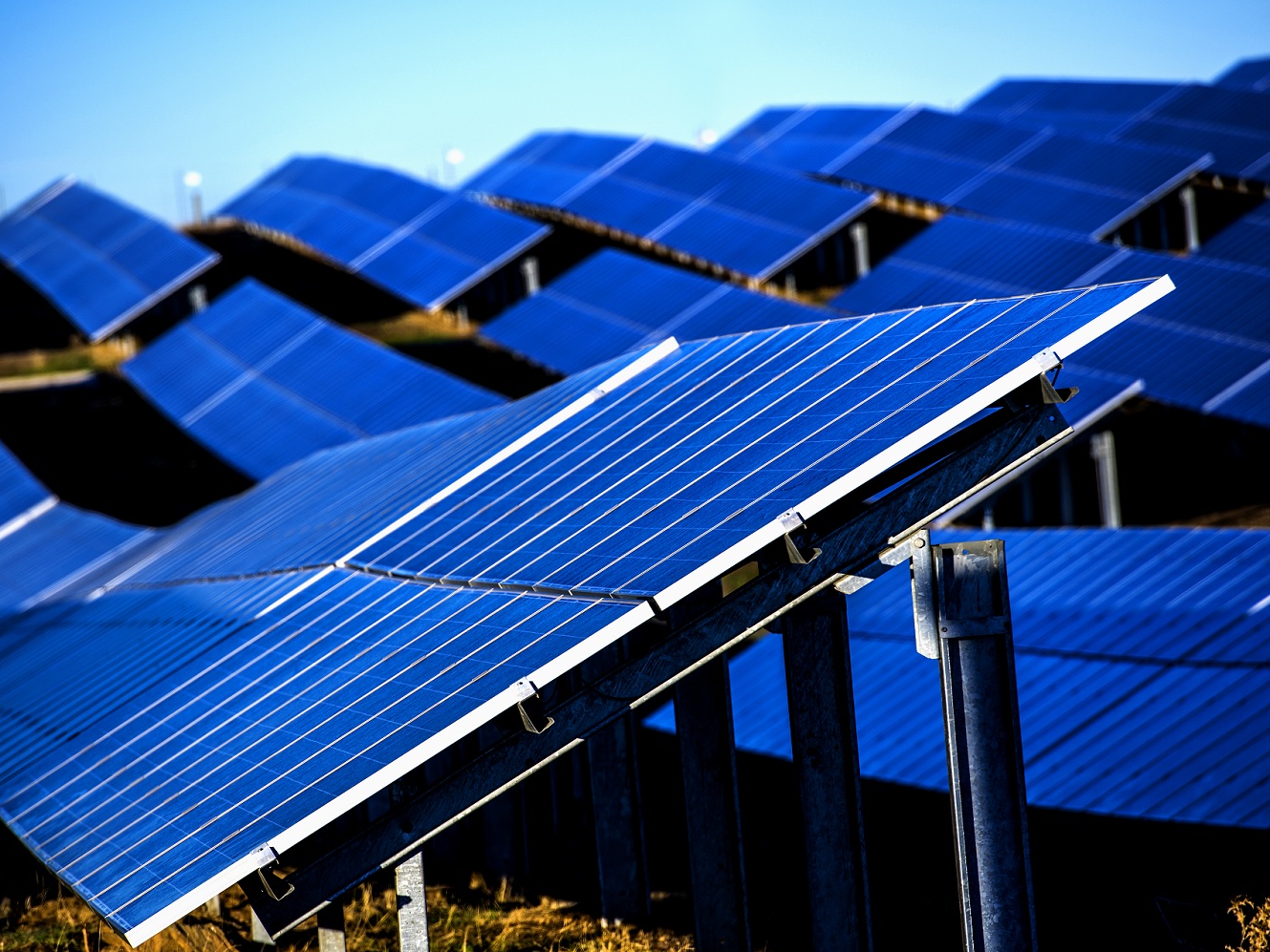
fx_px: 7962
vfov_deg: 6.8
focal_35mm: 217
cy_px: 476
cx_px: 577
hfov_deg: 9.1
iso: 31
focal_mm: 200
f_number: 4.5
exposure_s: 1/320
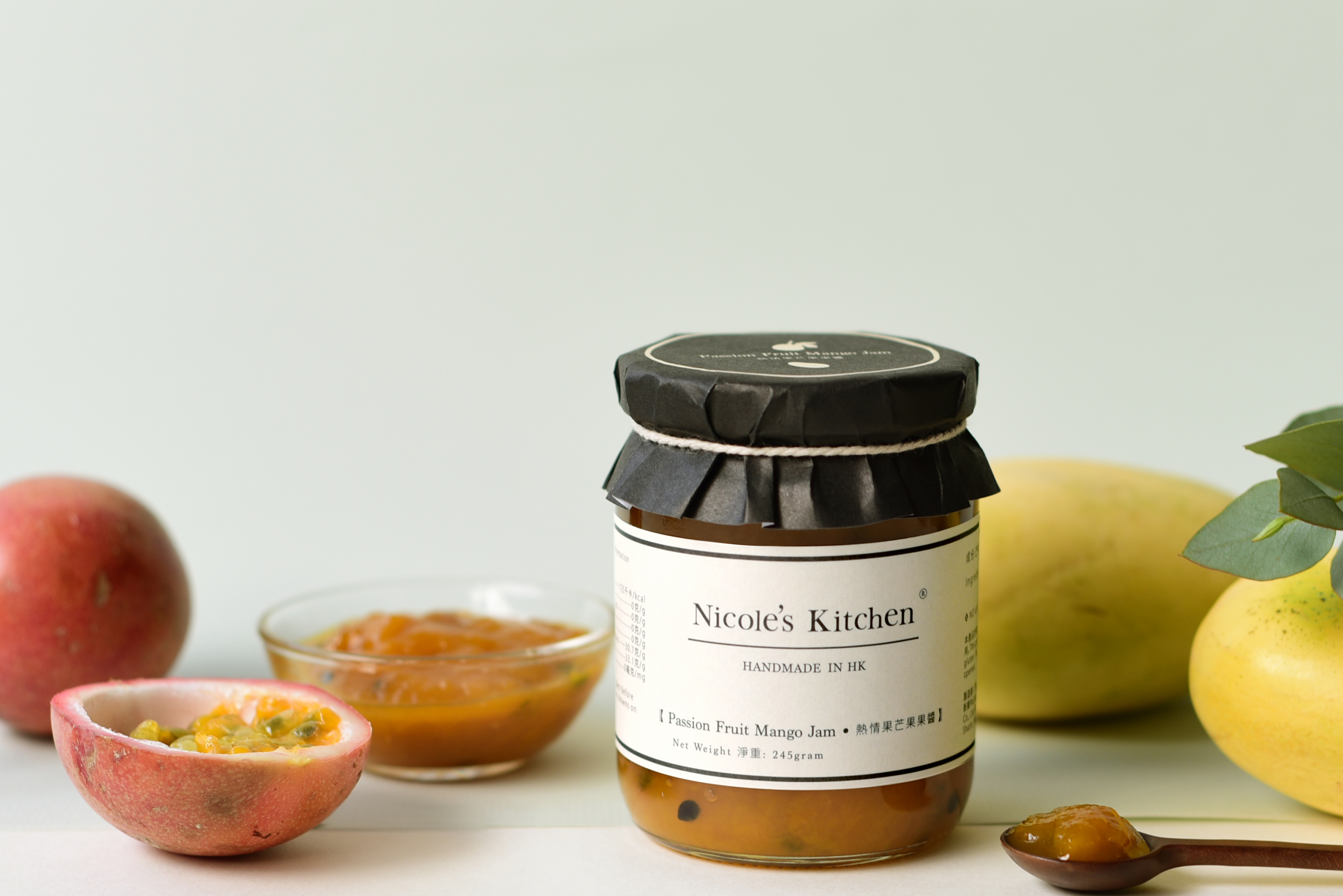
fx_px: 2650
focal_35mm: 71
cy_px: 608
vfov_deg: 19.1
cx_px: 774
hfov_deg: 28.4
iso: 100
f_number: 3.5
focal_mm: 50
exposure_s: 1/50
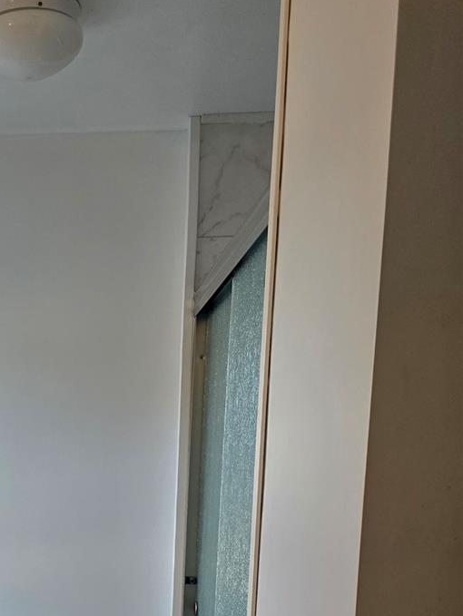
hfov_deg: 25.8
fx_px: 926
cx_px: -59
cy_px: 619
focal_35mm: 52
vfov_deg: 33.6
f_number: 1.7
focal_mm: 6.3
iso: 100
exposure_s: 1/120
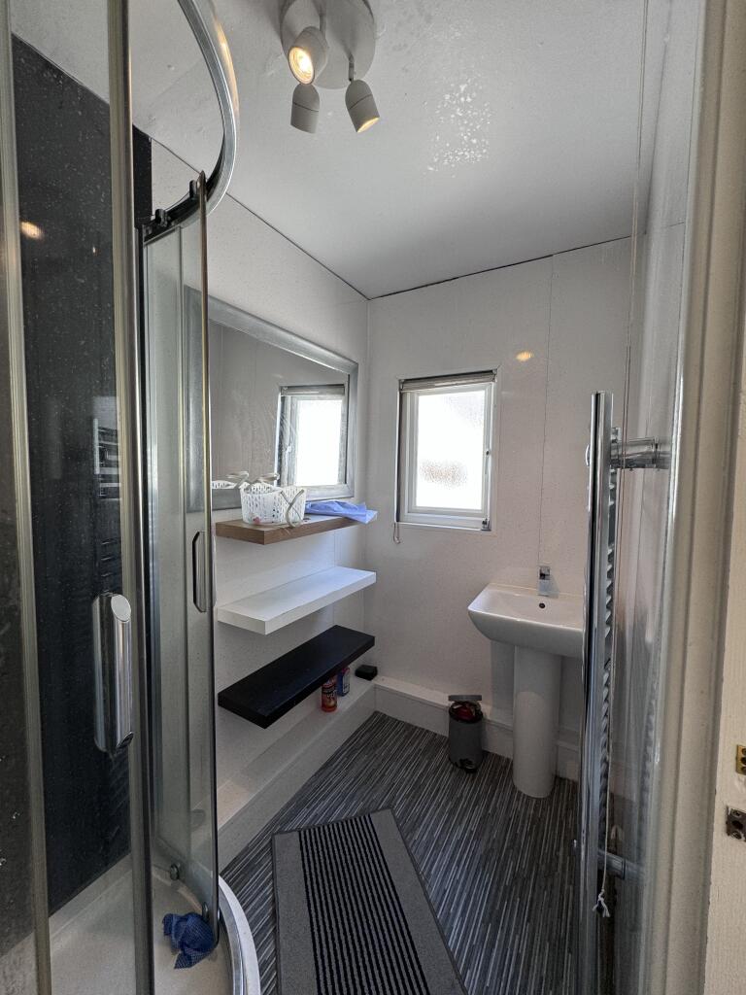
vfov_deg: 102.1
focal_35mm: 14
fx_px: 402
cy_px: 498
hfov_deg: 85.7
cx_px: 373
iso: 100
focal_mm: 2.22
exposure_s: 1/100
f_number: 2.2
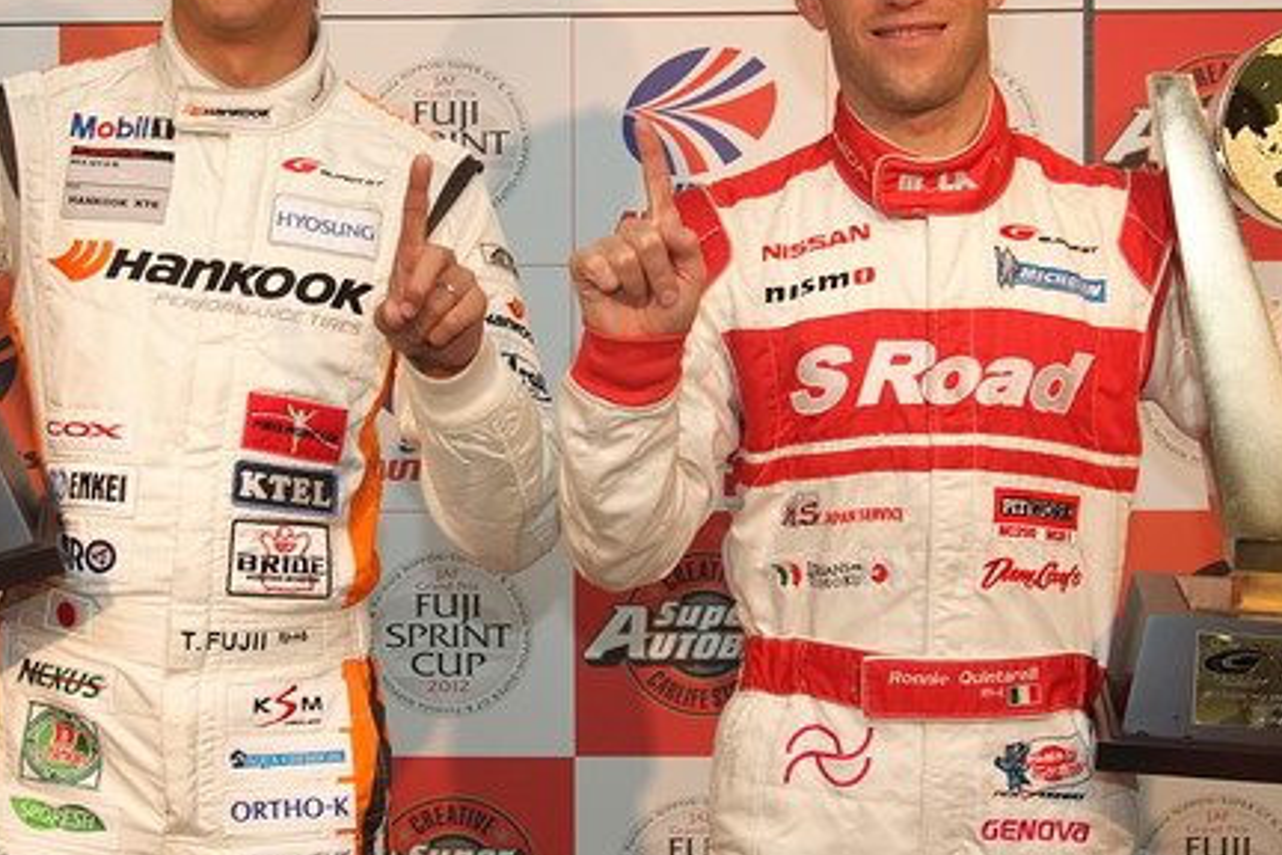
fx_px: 2493
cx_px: 507
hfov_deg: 28.8
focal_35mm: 70
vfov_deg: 19.4
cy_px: 380
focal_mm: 28
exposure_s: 1/80
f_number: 4
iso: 400
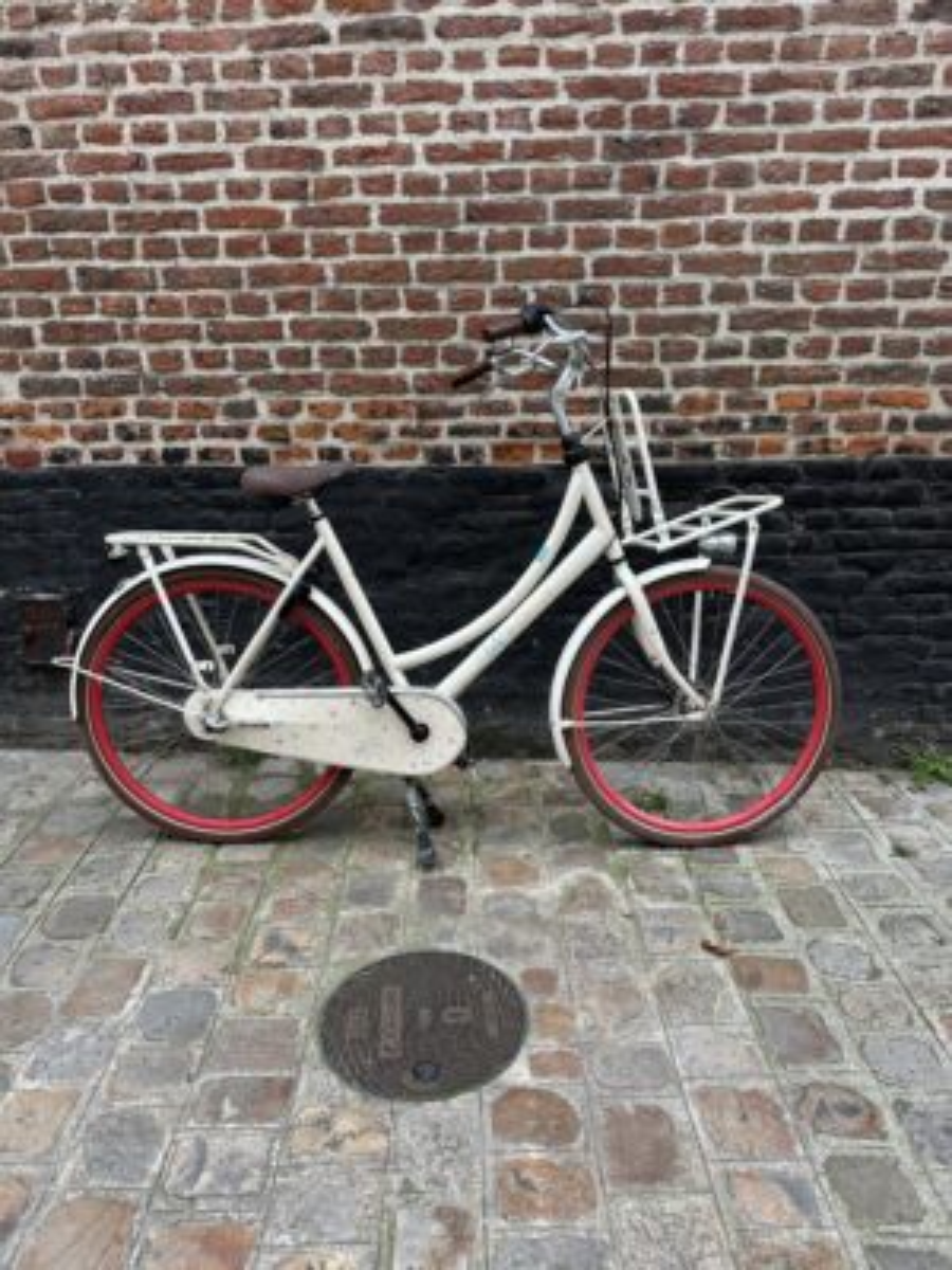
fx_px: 880
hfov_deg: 56.8
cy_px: 635
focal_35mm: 24
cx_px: 476
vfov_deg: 71.6
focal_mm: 6.86
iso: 64
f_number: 1.78
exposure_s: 1/173
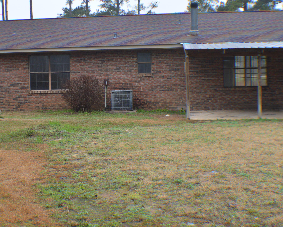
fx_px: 611
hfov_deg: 25.9
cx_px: 100
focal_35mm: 73
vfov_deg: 20.9
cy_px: 86
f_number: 5
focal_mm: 34
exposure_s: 1/80
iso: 400
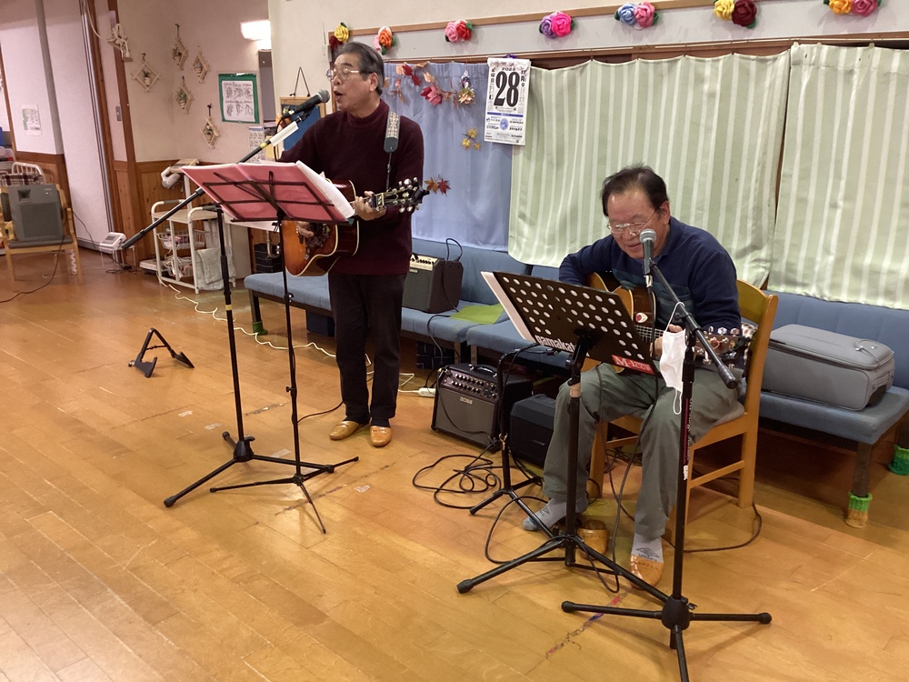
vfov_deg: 45.4
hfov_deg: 58.4
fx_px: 814
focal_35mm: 31
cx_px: 454
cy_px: 341
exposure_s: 1/40
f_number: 2.4
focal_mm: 3.3
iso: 320
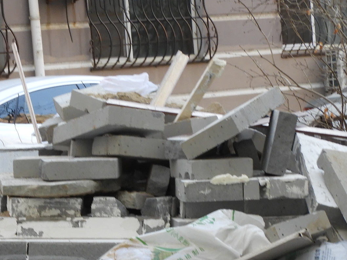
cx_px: 89
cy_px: 272
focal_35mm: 184
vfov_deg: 8.0
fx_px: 1844
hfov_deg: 10.7
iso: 100
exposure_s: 1/30
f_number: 4.2
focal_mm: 10.7
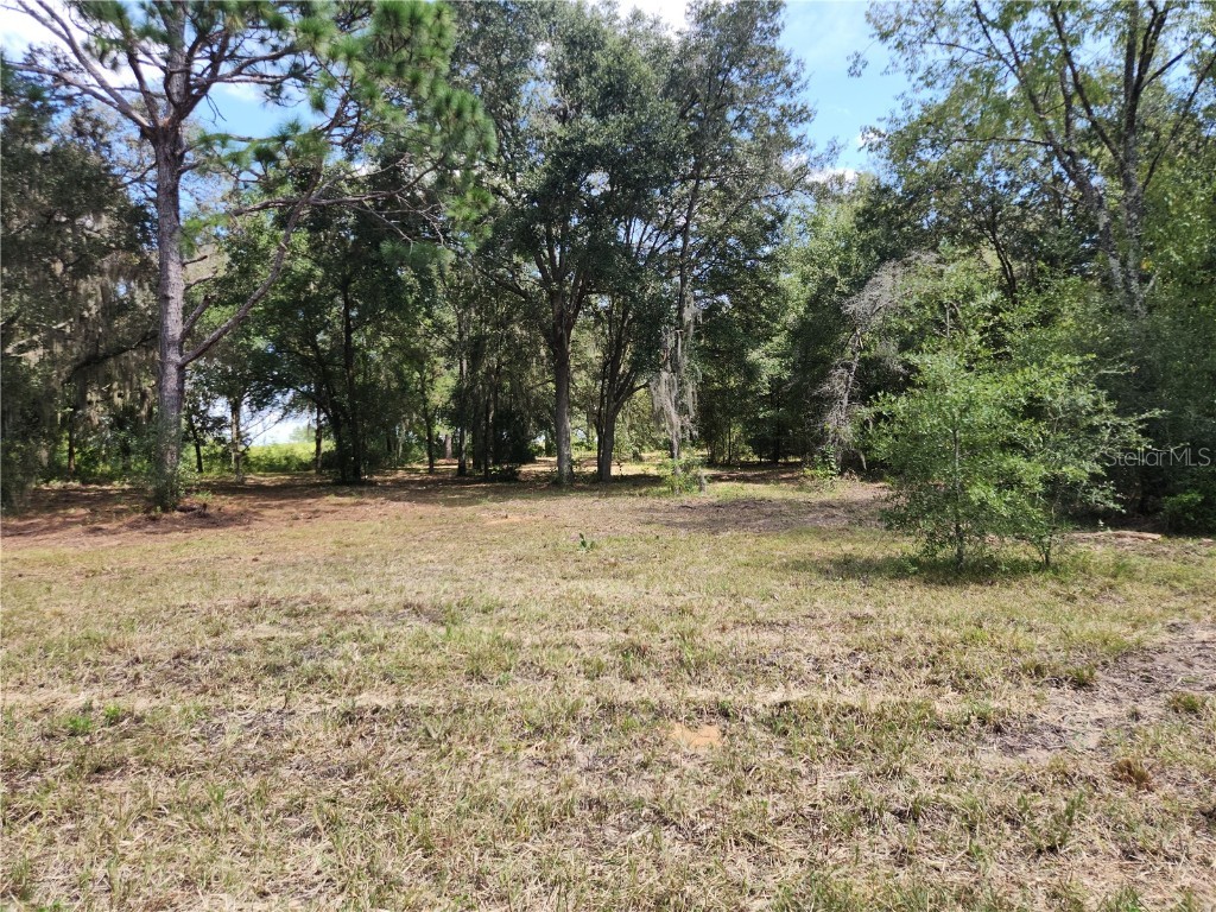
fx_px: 808
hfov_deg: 73.9
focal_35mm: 23
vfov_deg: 58.9
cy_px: 456
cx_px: 608
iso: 20
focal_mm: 5.4
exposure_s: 1/470
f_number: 1.8
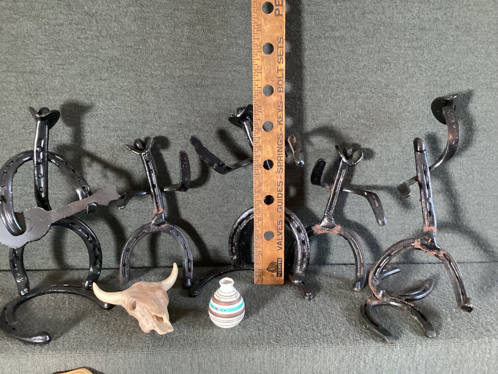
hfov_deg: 58.3
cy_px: 187
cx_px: 249
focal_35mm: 31
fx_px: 446
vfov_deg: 45.4
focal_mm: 3.3
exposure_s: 1/25
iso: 500
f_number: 2.4
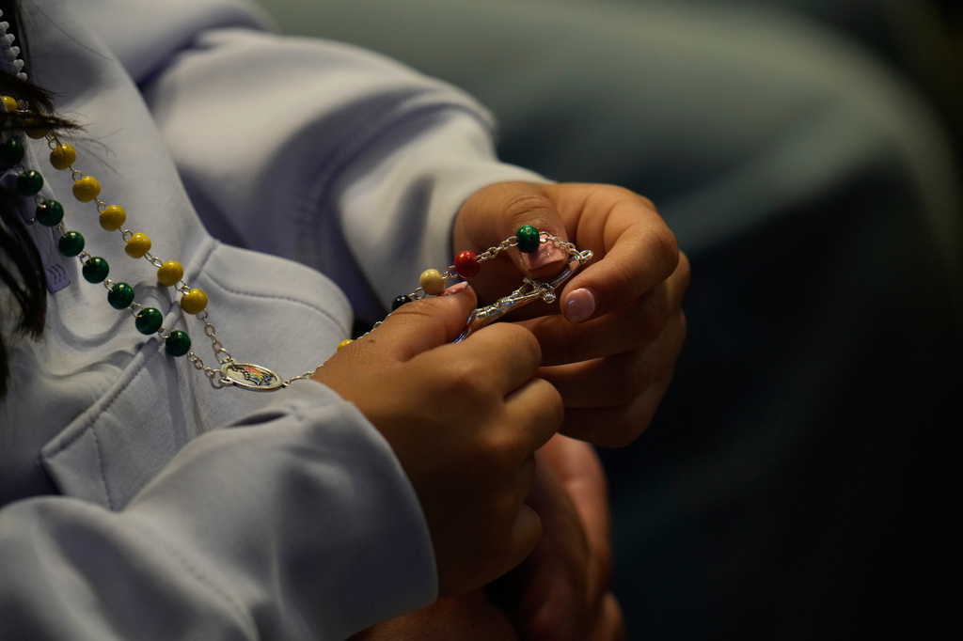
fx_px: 21392
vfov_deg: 1.7
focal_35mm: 800
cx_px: 482
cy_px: 320
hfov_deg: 2.6
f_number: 5.6
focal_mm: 800
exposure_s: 1/125
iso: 2500
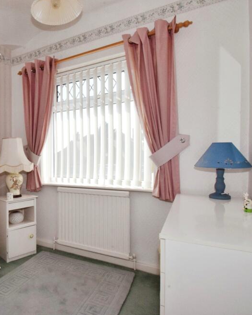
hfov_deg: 58.2
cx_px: 50
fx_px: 205
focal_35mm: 22
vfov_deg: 75.0
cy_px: 155
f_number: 22
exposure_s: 1/160
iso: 1000
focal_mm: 10
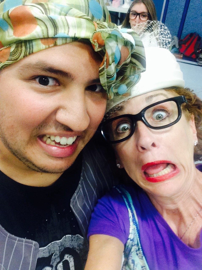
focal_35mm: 33
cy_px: 135
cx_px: 101
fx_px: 257
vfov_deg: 55.4
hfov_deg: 42.9
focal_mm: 2.15
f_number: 2.4
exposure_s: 1/30
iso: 160
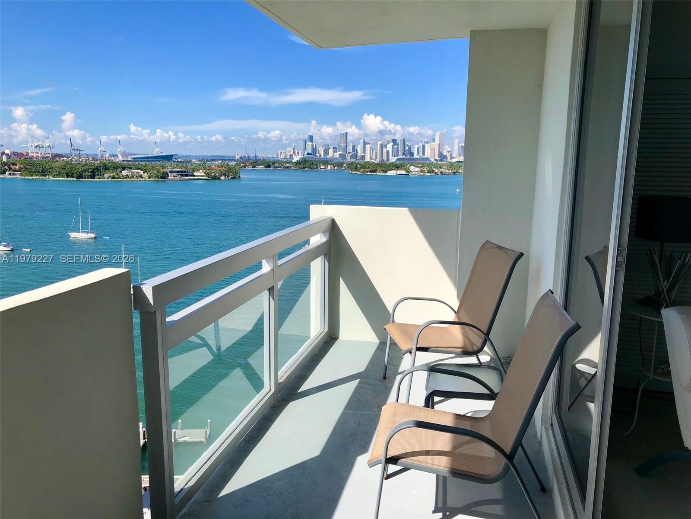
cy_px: 260
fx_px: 559
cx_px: 346
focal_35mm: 28
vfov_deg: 49.7
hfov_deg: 63.4
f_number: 1.8
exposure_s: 1/2208
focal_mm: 4
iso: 20
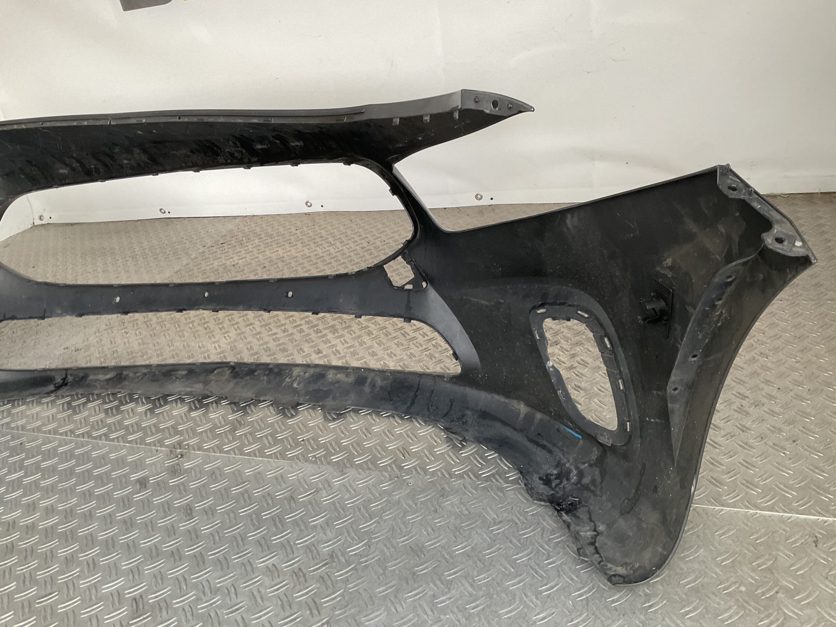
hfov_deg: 61.7
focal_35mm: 29
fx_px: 700
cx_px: 418
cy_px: 314
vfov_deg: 48.2
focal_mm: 3
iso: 80
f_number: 1.8
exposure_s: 1/50
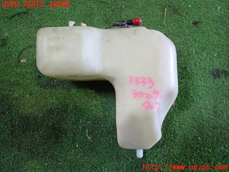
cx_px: 114
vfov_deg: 46.8
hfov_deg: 60.0
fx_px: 198
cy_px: 86
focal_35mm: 30
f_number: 2.3
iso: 400
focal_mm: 5.4
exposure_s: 1/30
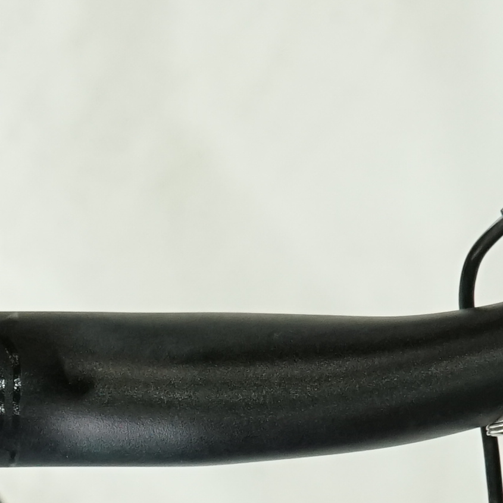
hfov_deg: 10.1
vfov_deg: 10.2
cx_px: -186
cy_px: 523
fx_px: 2778
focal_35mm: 169
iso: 1600
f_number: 5.6
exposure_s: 1/200
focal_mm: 28
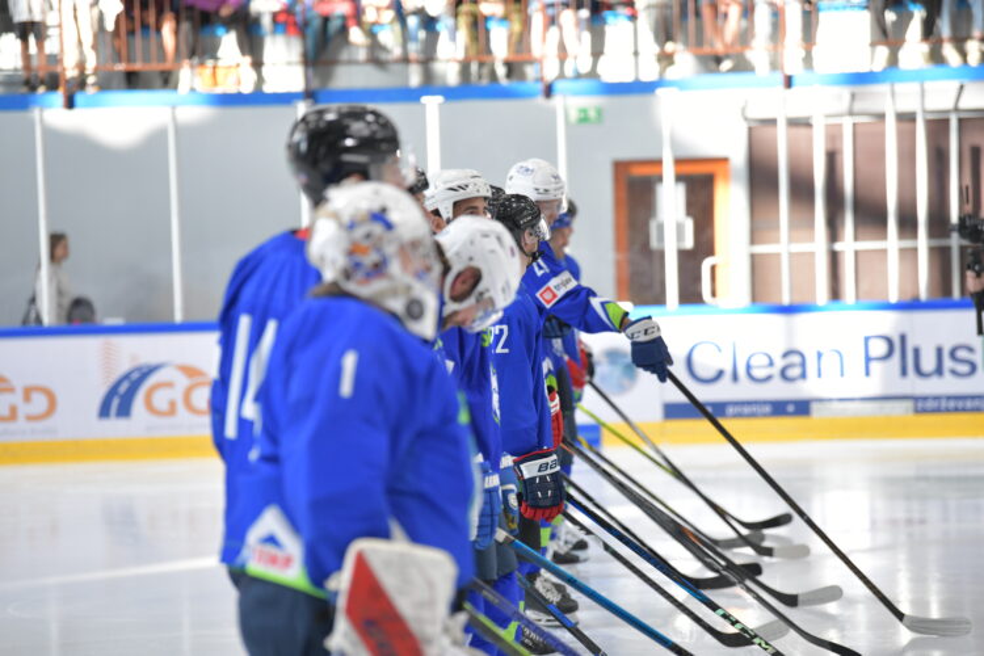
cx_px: 492
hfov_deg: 14.7
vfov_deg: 9.8
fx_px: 3826
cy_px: 328
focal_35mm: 140
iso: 2000
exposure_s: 1/640
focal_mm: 140
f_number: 2.8
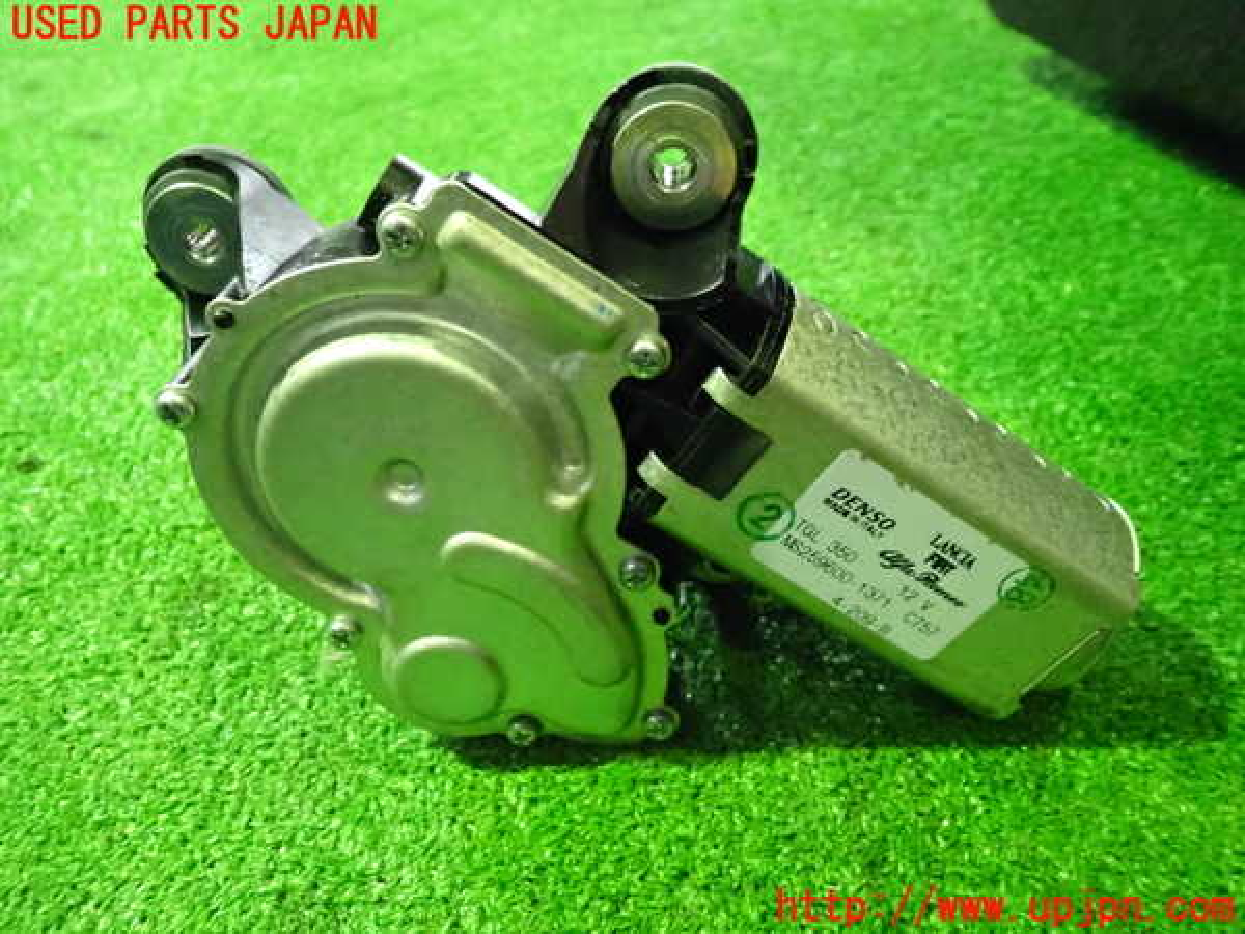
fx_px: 1007
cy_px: 467
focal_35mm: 28
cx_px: 622
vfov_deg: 49.7
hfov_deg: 63.4
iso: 3200
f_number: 2.2
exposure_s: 1/160
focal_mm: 5.05
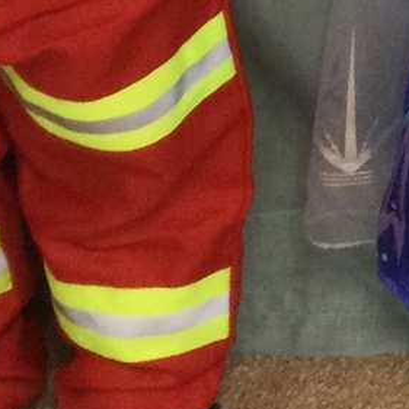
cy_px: -419
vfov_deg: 8.3
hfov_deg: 8.1
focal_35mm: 200
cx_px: 985
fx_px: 2674
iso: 80
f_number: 2.4
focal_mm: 3.3
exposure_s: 1/33
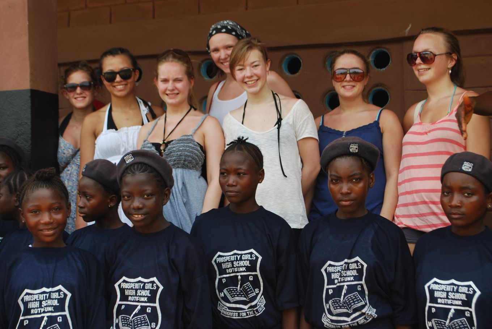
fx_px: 780
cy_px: 164
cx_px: 246
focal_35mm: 57
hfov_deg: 35.0
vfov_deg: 23.8
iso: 140
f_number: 5.6
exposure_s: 1/125
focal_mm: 38
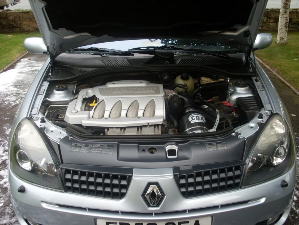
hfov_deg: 49.0
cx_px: 150
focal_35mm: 38
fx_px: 328
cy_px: 112
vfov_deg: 37.7
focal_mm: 6.3
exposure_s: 1/125
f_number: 3
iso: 80
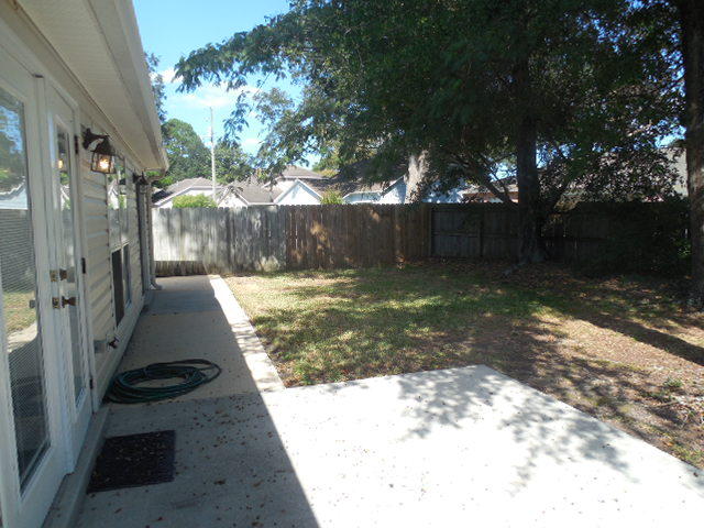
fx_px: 508
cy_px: 264
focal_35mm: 25
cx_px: 352
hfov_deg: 69.4
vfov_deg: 54.9
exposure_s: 1/500
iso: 125
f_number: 3.3
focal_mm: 4.5
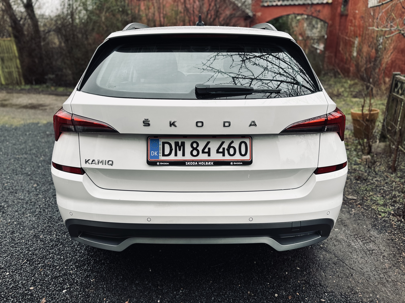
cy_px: 152
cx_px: 202
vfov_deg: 56.8
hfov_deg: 71.6
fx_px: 281
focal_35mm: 24
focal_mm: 6.86
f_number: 1.78
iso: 64
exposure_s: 1/204
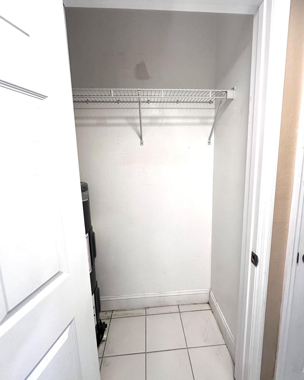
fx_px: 180
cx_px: 162
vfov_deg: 93.1
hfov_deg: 80.3
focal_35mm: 16
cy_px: 183
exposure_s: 1/120
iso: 200
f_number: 2.2
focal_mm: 2.22
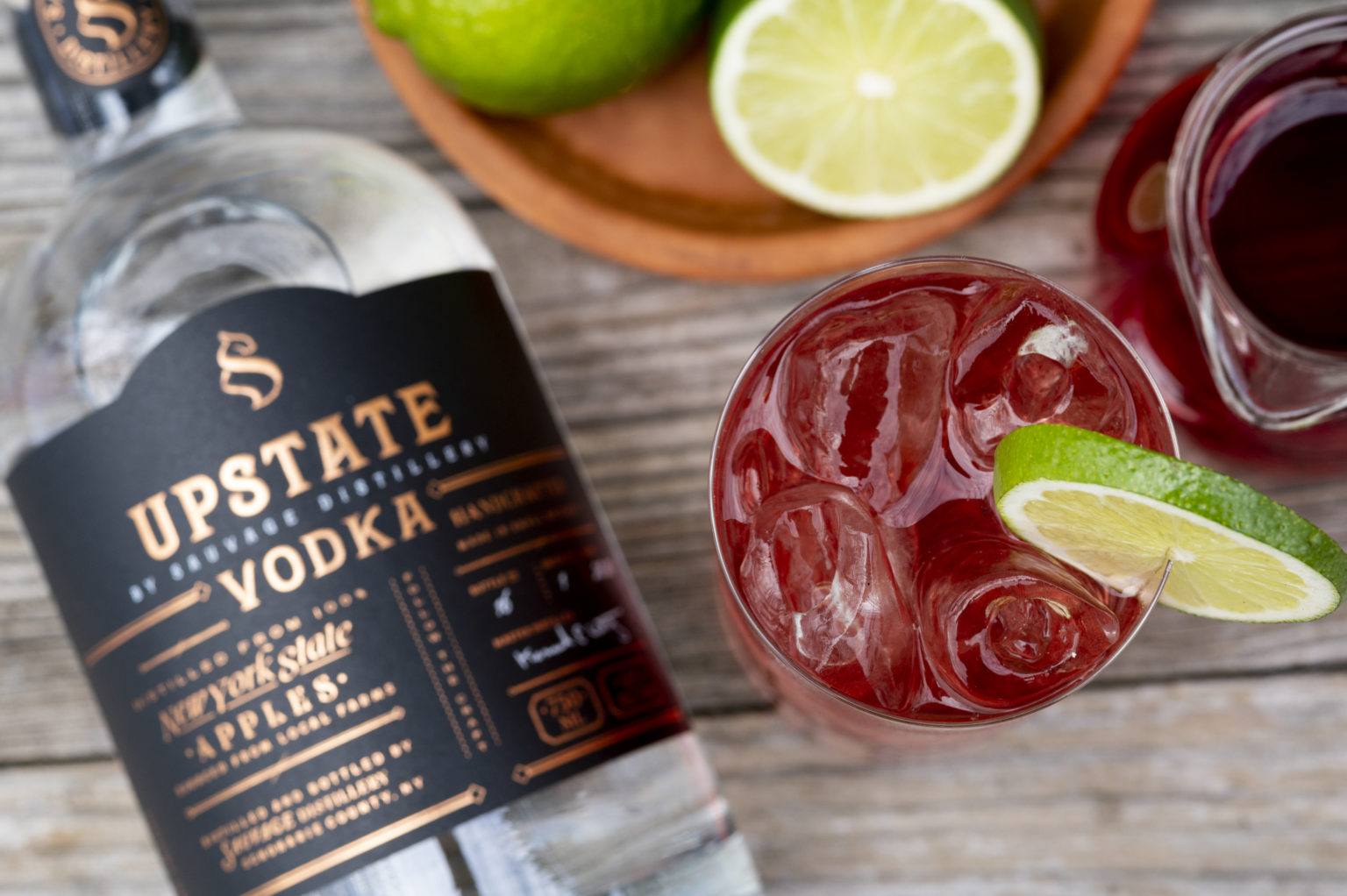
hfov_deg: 19.5
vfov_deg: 13.0
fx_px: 3926
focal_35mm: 105
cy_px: 448
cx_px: 674
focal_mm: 105
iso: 640
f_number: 10
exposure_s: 1/320
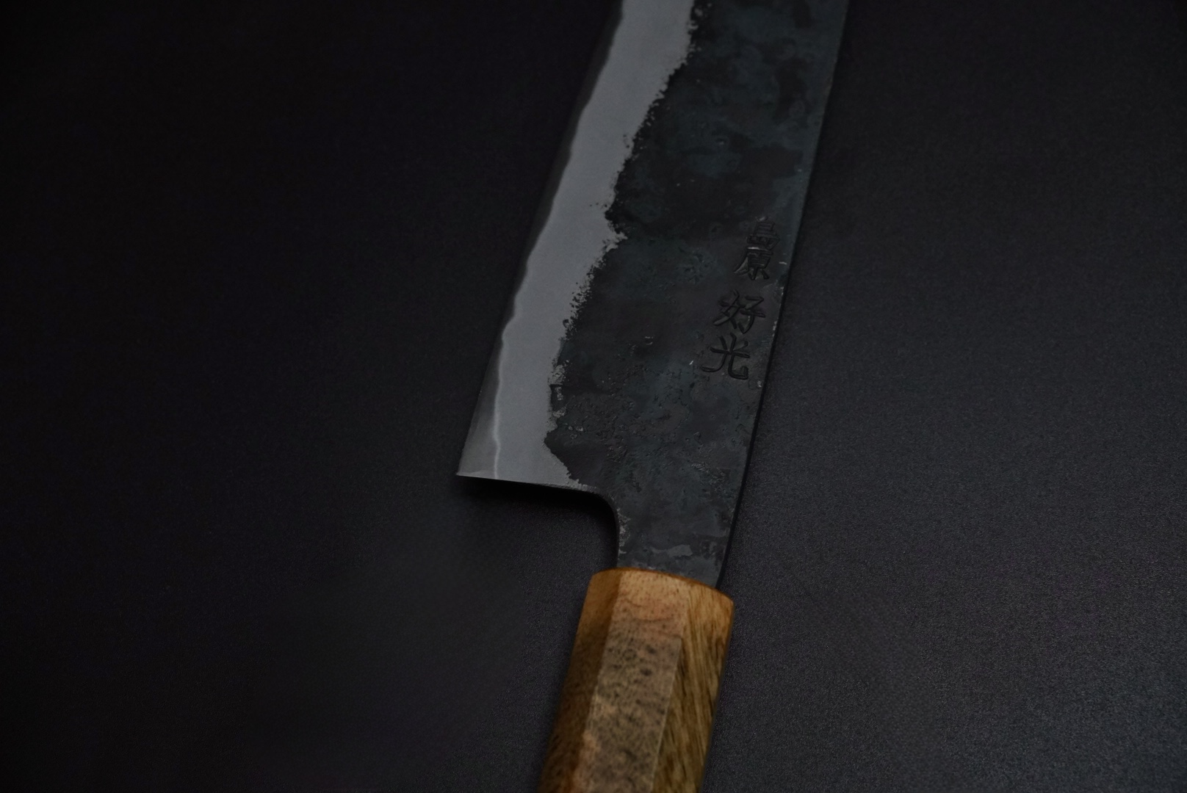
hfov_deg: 38.3
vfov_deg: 26.2
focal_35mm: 52
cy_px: 396
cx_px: 594
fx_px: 1707
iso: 2000
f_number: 6.3
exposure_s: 1/160
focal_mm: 34.5
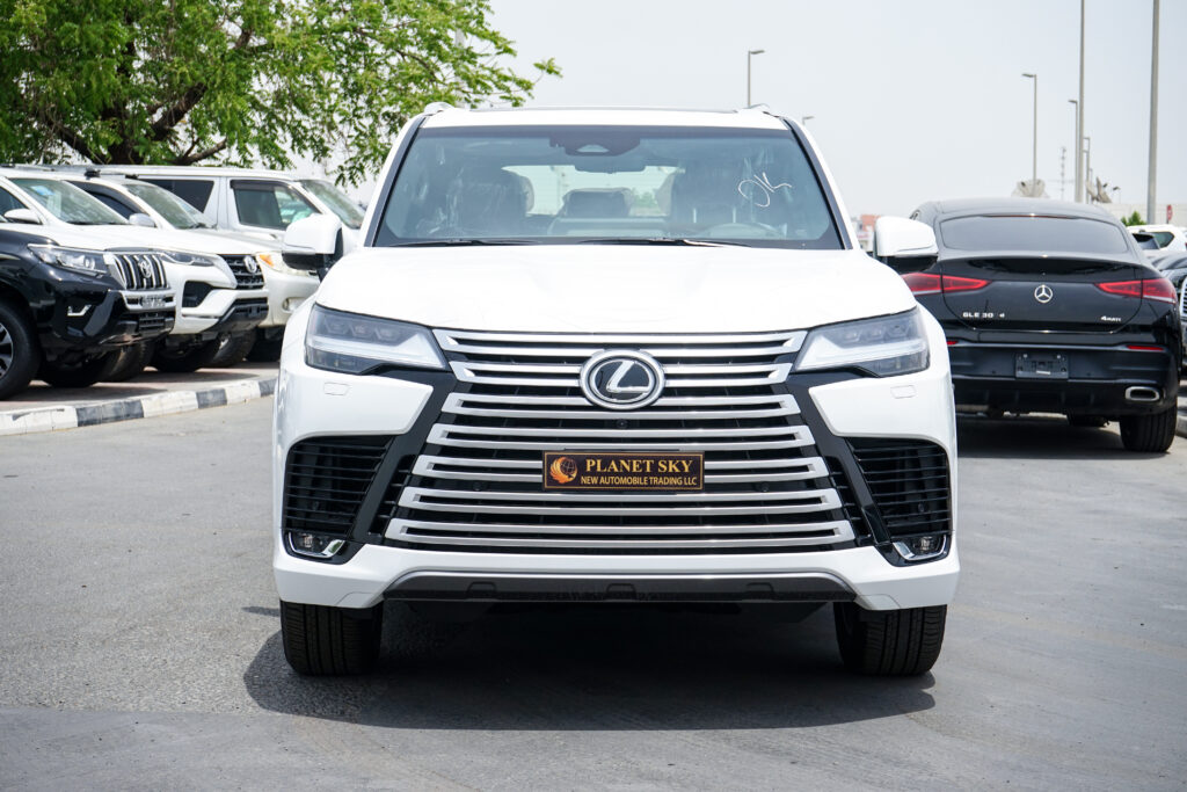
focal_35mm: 70
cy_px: 396
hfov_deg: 28.8
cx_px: 594
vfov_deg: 19.5
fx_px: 2308
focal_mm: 70
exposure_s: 1/640
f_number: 9
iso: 320
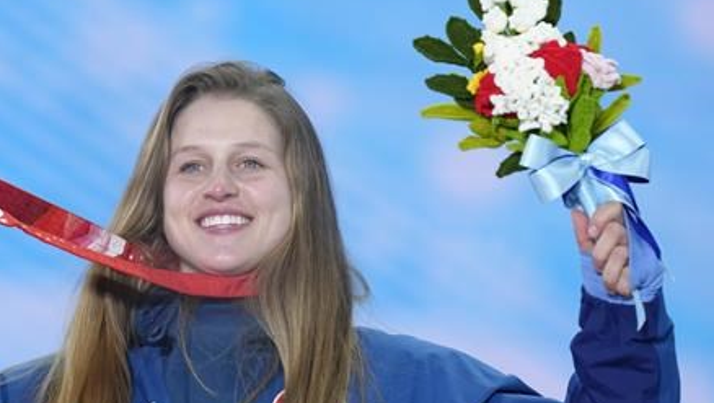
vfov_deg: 2.0
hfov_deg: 3.5
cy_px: 257
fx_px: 11764
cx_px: 240
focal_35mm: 621
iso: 2500
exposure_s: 1/1000
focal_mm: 400
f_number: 4
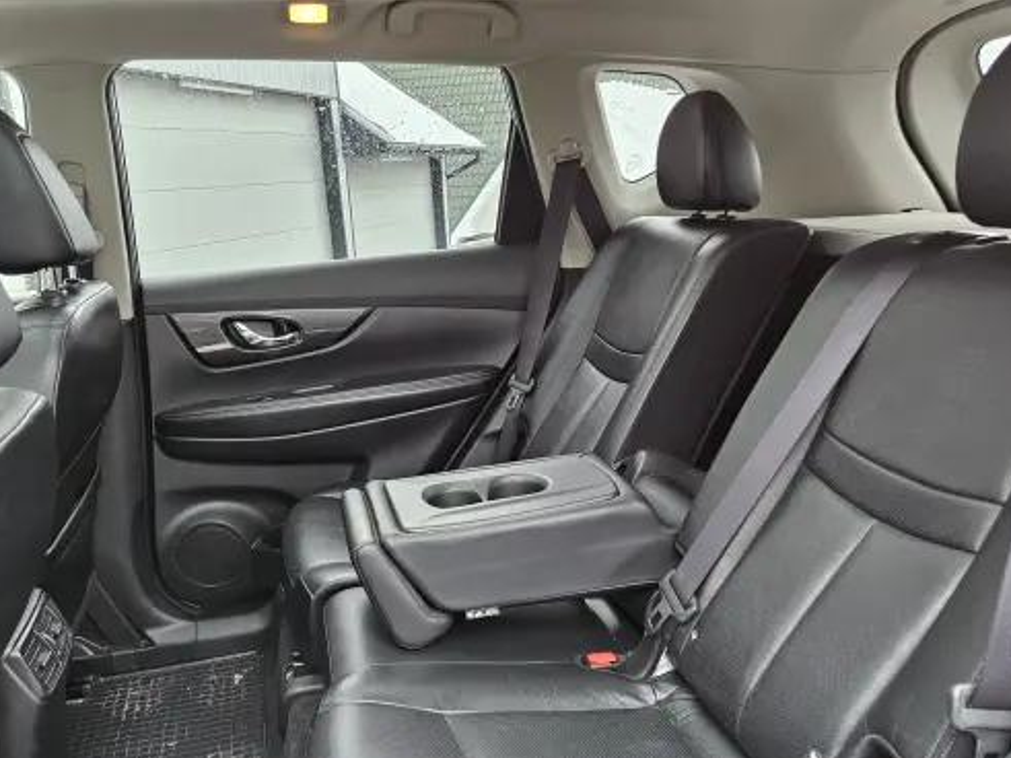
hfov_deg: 60.0
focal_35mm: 30
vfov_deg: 46.2
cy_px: 492
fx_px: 876
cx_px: 511
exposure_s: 1/100
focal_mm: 5.4
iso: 250
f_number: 1.8
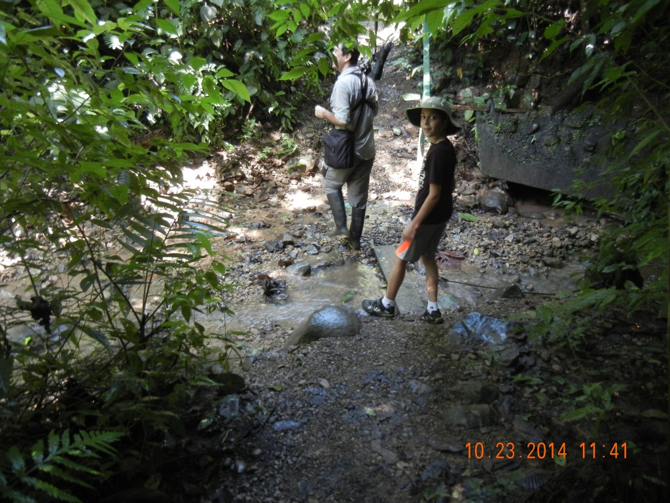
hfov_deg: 60.0
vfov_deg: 46.8
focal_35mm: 30
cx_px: 335
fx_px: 581
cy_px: 252
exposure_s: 1/19.8
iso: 400
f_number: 3.5
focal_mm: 5.4
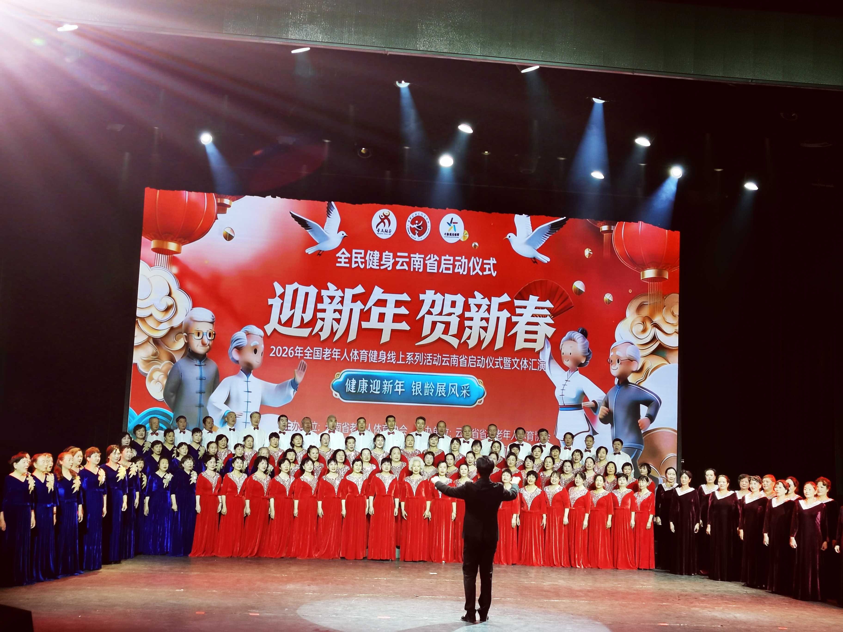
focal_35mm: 47
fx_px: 1145
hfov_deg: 40.4
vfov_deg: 30.9
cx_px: 422
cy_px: 316
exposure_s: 1/100
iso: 80
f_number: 1.6
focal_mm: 5.56
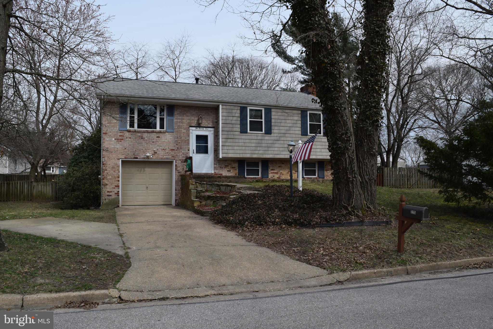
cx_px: 246
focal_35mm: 27
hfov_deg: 67.4
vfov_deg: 47.9
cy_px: 164
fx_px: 370
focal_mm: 18
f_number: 9
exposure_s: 1/320
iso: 200
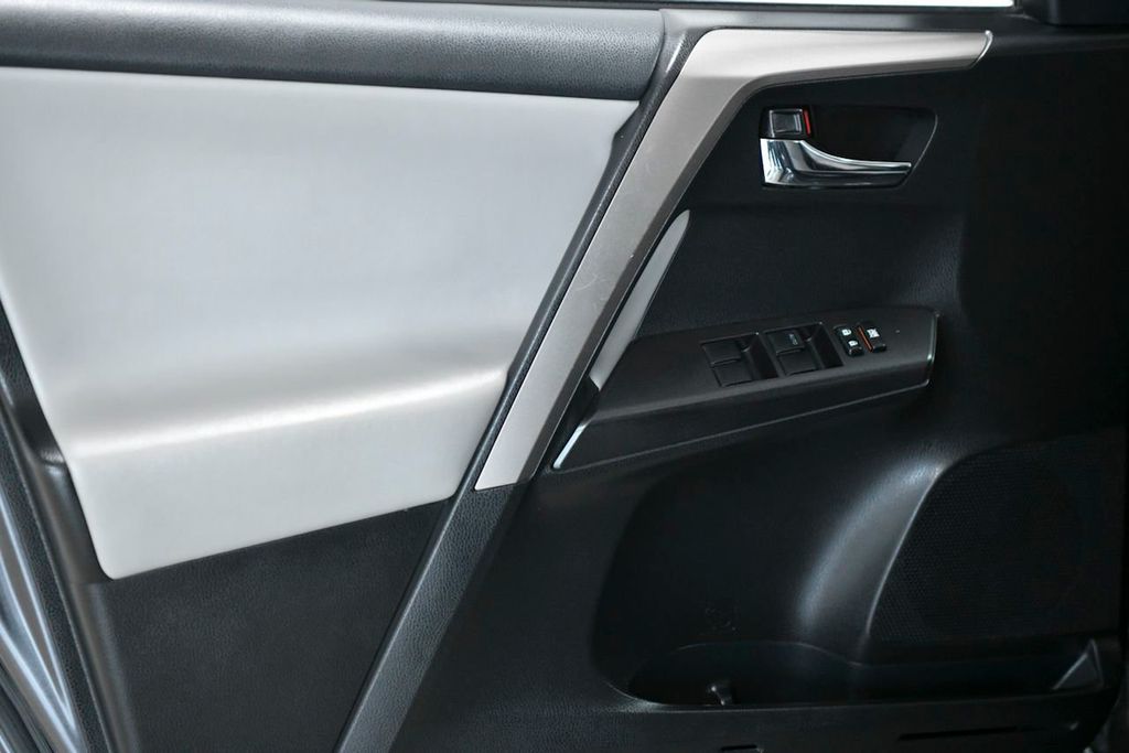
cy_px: 376
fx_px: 2039
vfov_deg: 20.9
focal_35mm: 65
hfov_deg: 31.0
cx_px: 564
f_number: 3.5
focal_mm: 65
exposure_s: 1/400
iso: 2500
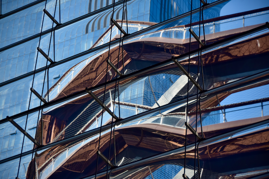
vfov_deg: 9.6
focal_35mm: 142
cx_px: 134
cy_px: 90
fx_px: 1065
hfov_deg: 14.4
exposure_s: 1/1250
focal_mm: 95
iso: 500
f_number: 5.3
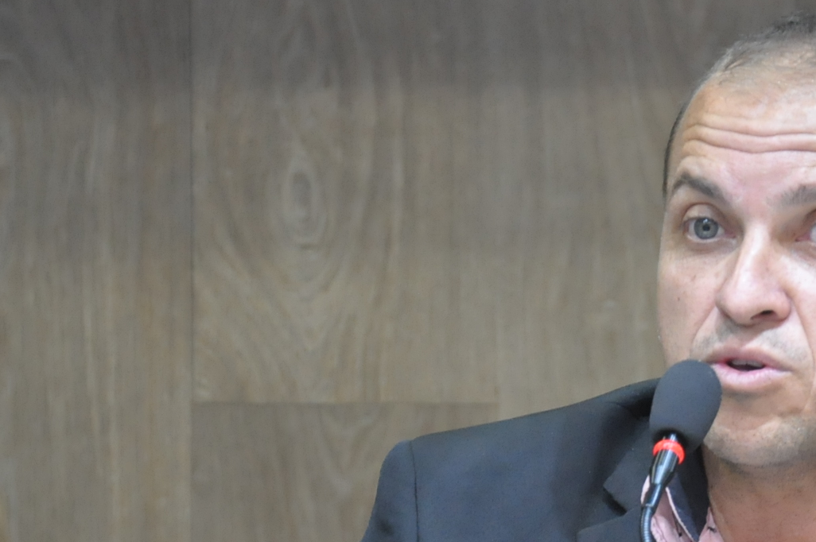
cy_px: 459
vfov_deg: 4.9
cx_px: 698
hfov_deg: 7.3
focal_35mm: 282
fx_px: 6386
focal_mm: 90
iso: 2000
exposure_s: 1/50
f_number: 5.6
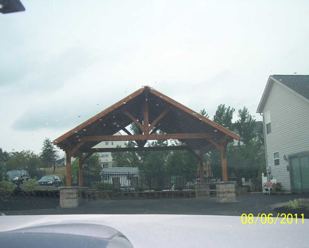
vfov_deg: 36.5
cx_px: 157
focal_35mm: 41
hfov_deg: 44.8
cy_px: 125
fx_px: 375
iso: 100
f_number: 3.4
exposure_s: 1/250
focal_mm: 8
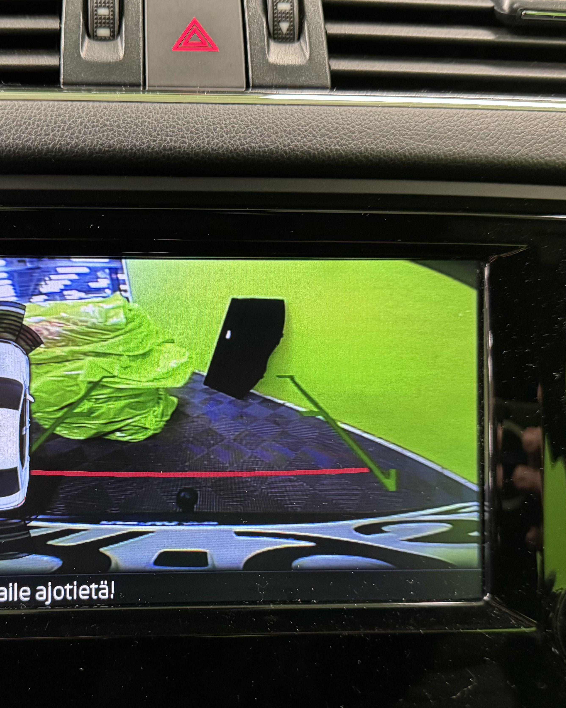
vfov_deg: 45.6
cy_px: 411
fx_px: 838
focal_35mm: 40
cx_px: 191
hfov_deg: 37.0
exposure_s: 1/50
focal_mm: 6.76
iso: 640
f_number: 1.78
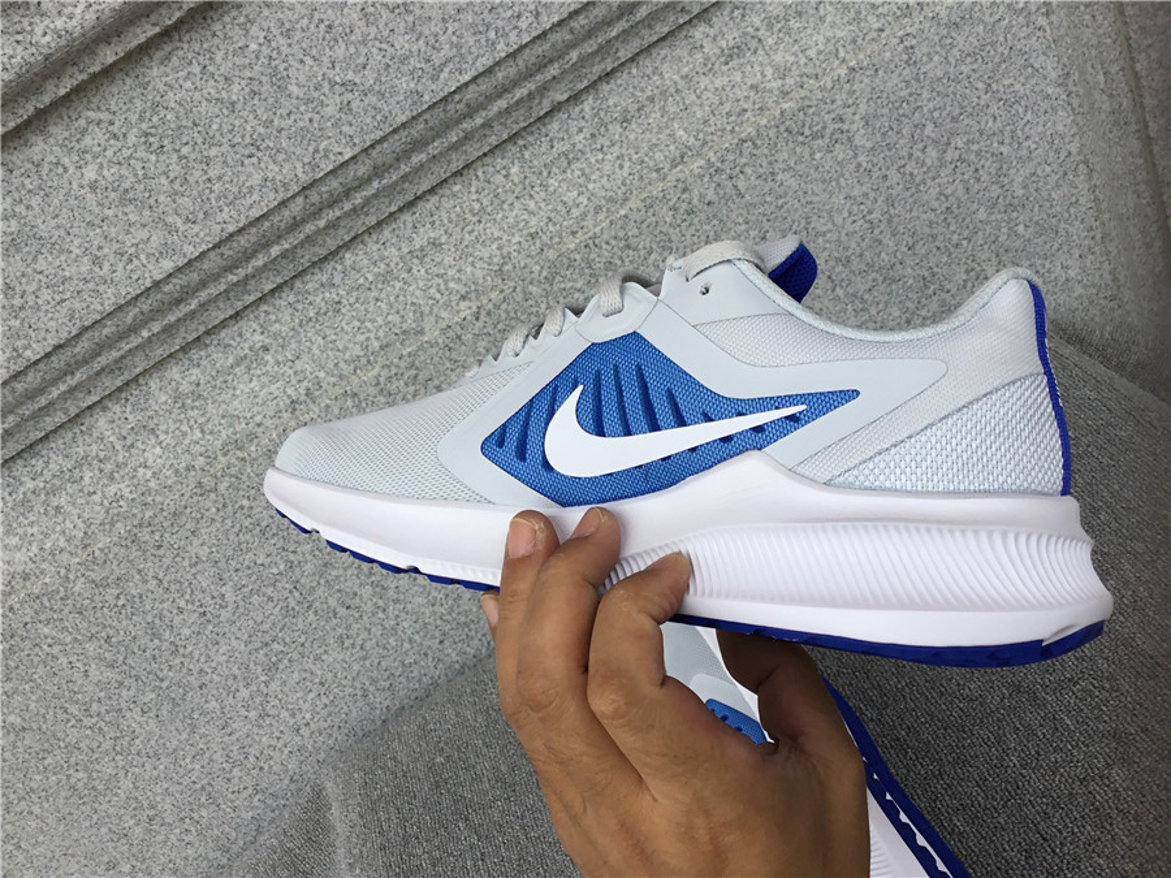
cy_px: 439
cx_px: 586
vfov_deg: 45.4
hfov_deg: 58.4
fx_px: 1049
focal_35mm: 31
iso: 25
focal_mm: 3.3
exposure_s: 1/286
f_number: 2.4
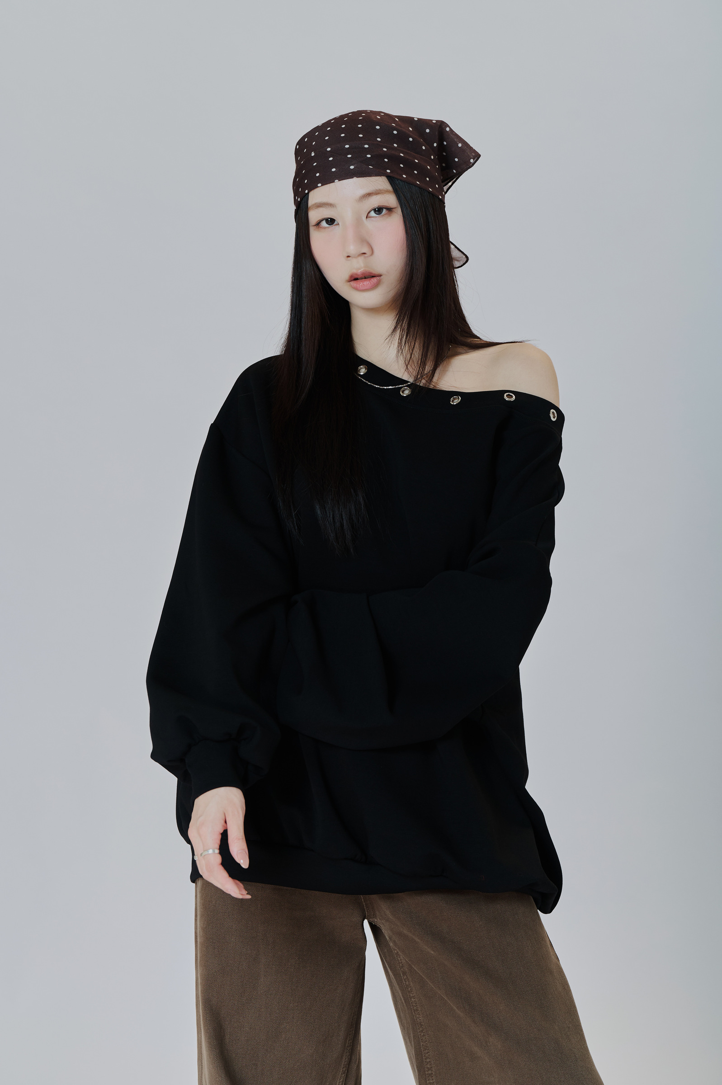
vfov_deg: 20.0
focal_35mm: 102
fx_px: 3072
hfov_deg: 13.4
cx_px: 361
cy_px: 542
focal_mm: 102
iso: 400
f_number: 5.6
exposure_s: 1/200
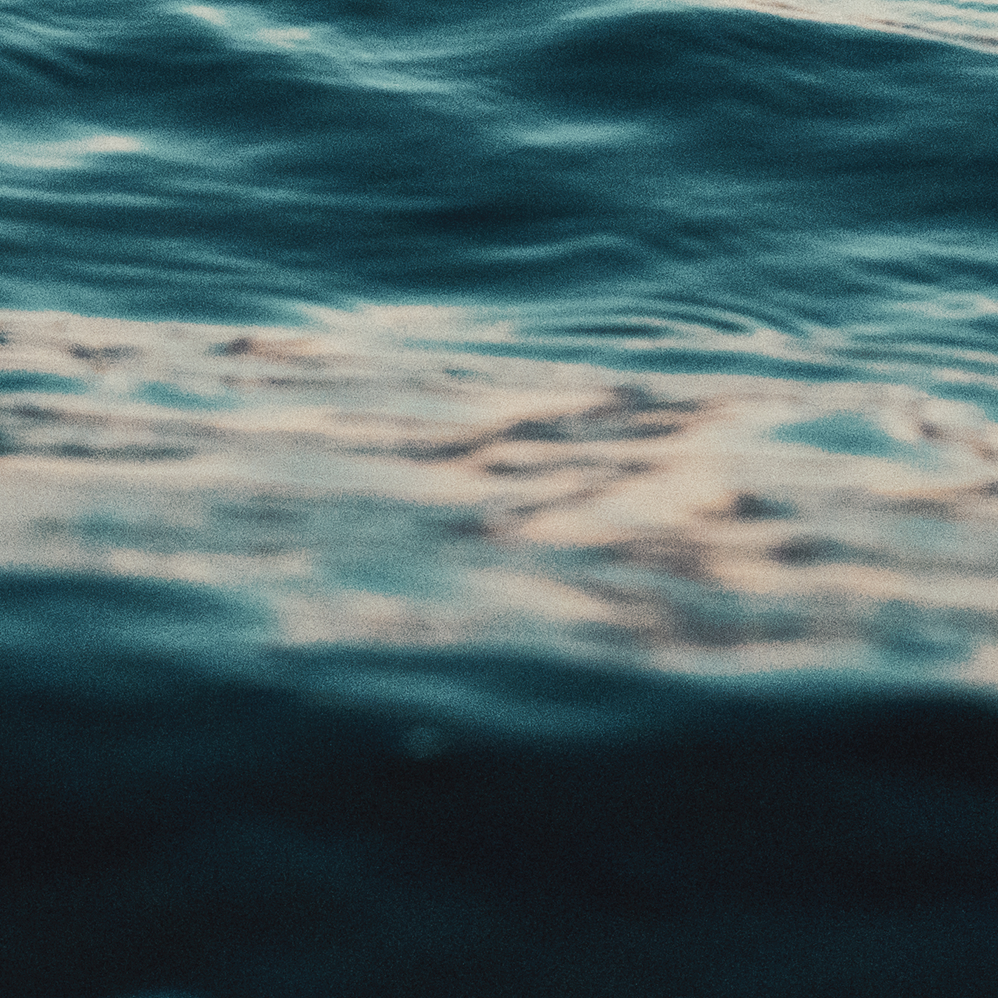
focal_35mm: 251
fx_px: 8187
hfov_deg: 6.9
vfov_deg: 6.9
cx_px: -149
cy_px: -133
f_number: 5.6
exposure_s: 1/160
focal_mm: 70
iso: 2500
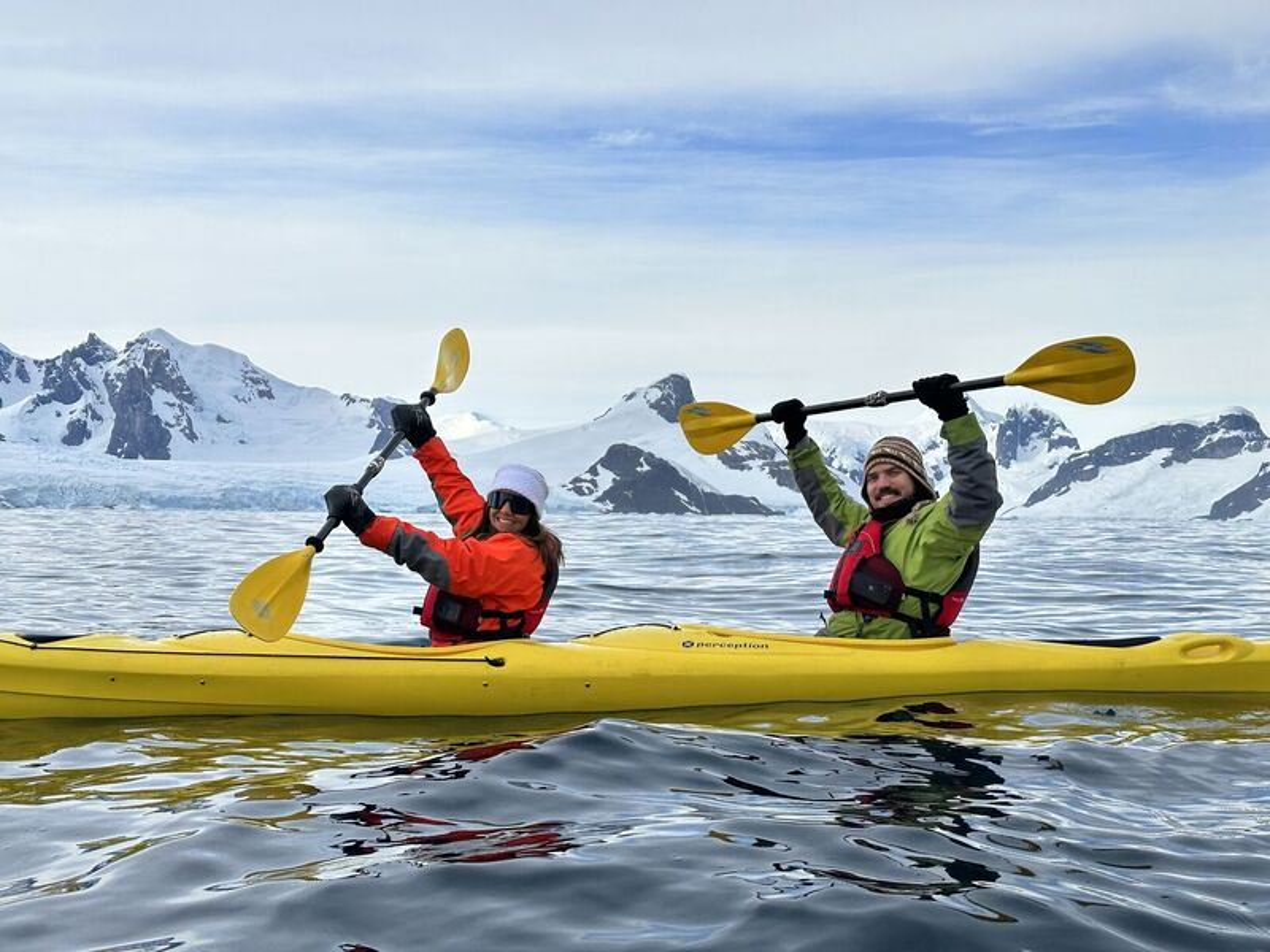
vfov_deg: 30.3
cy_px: 476
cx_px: 635
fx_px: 1761
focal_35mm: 48
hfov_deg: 39.7
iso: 64
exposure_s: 1/5882
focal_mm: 6.86
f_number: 1.78
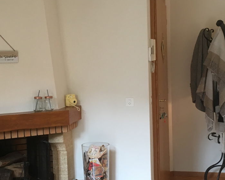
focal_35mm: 65
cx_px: 82
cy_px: 99
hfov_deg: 29.0
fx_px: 433
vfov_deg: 23.5
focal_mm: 4.15
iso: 100
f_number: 2.2
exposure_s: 1/33
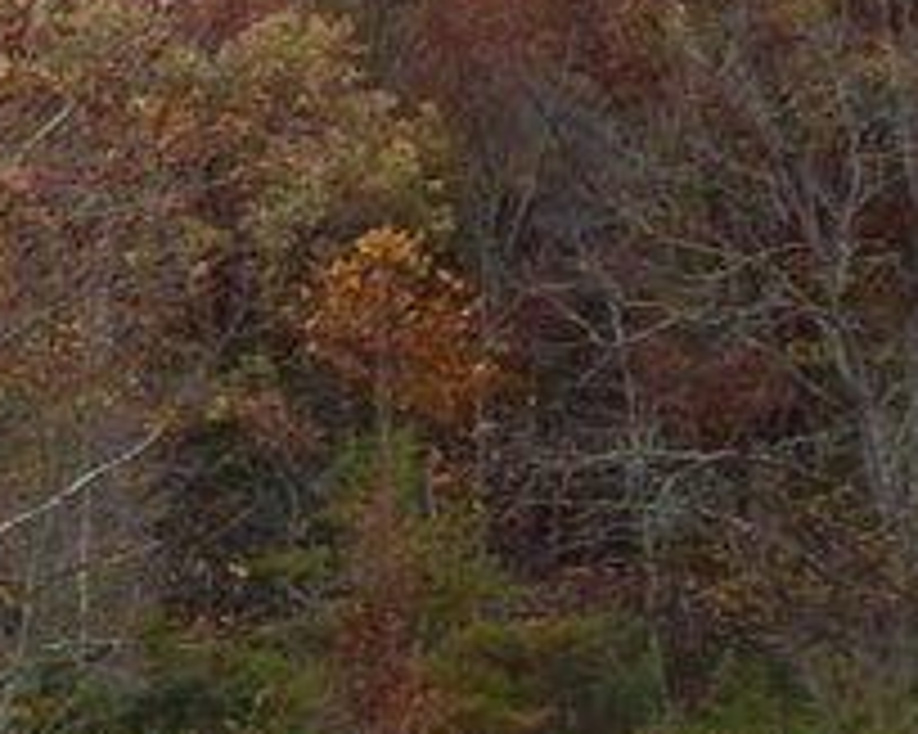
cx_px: -673
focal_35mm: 90
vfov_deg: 16.7
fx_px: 2444
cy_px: 729
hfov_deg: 17.7
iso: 125
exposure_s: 1/500
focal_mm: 4
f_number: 3
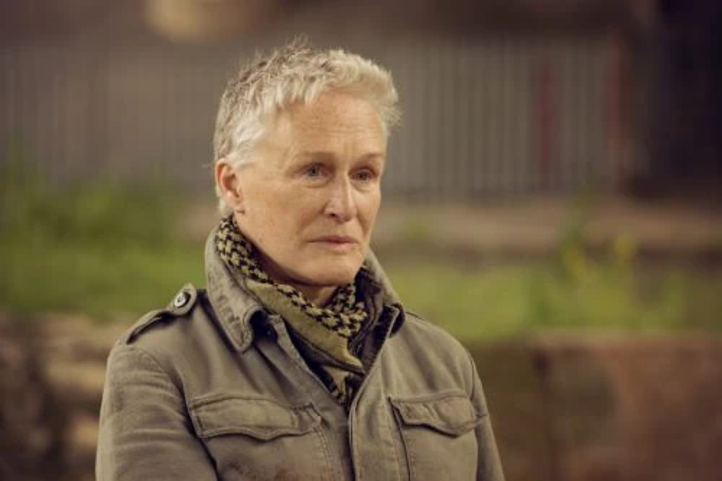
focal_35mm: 200
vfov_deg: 6.9
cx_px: 361
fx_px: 4010
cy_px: 240
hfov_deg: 10.3
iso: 320
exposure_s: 1/320
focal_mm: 200
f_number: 4
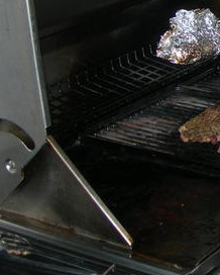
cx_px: 383
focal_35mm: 109
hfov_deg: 12.9
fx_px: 886
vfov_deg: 17.4
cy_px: 45
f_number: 2.8
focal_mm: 7.8
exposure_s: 1/60.1
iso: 50
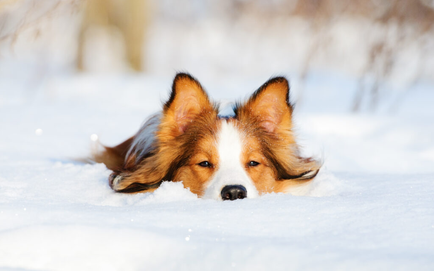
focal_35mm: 306
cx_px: 217
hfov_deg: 6.9
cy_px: 144
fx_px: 3620
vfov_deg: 4.3
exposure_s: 1/2500
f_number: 4.5
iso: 500
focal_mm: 200
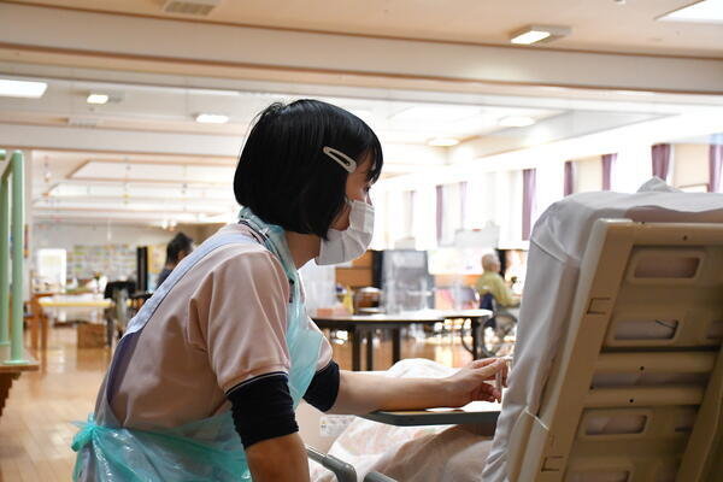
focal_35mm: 52
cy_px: 241
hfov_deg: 38.2
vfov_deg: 26.0
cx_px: 362
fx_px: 1044
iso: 4500
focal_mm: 35
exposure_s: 1/500
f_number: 4.2
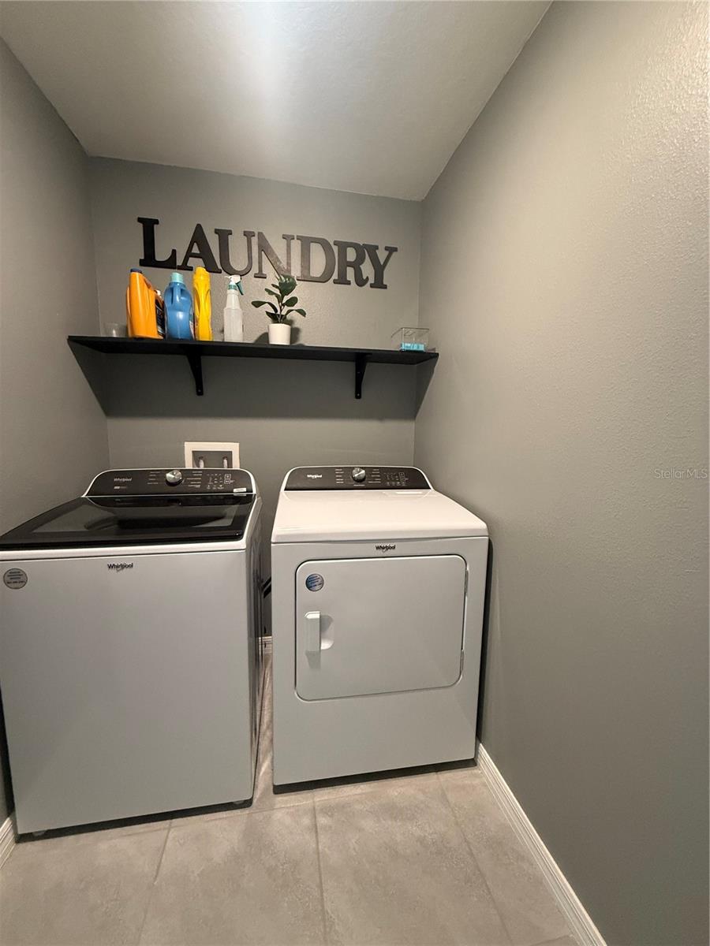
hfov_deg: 85.7
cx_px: 355
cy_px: 473
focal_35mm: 14
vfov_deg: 102.1
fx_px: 383
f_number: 2.2
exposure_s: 1/60
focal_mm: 2.22
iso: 500
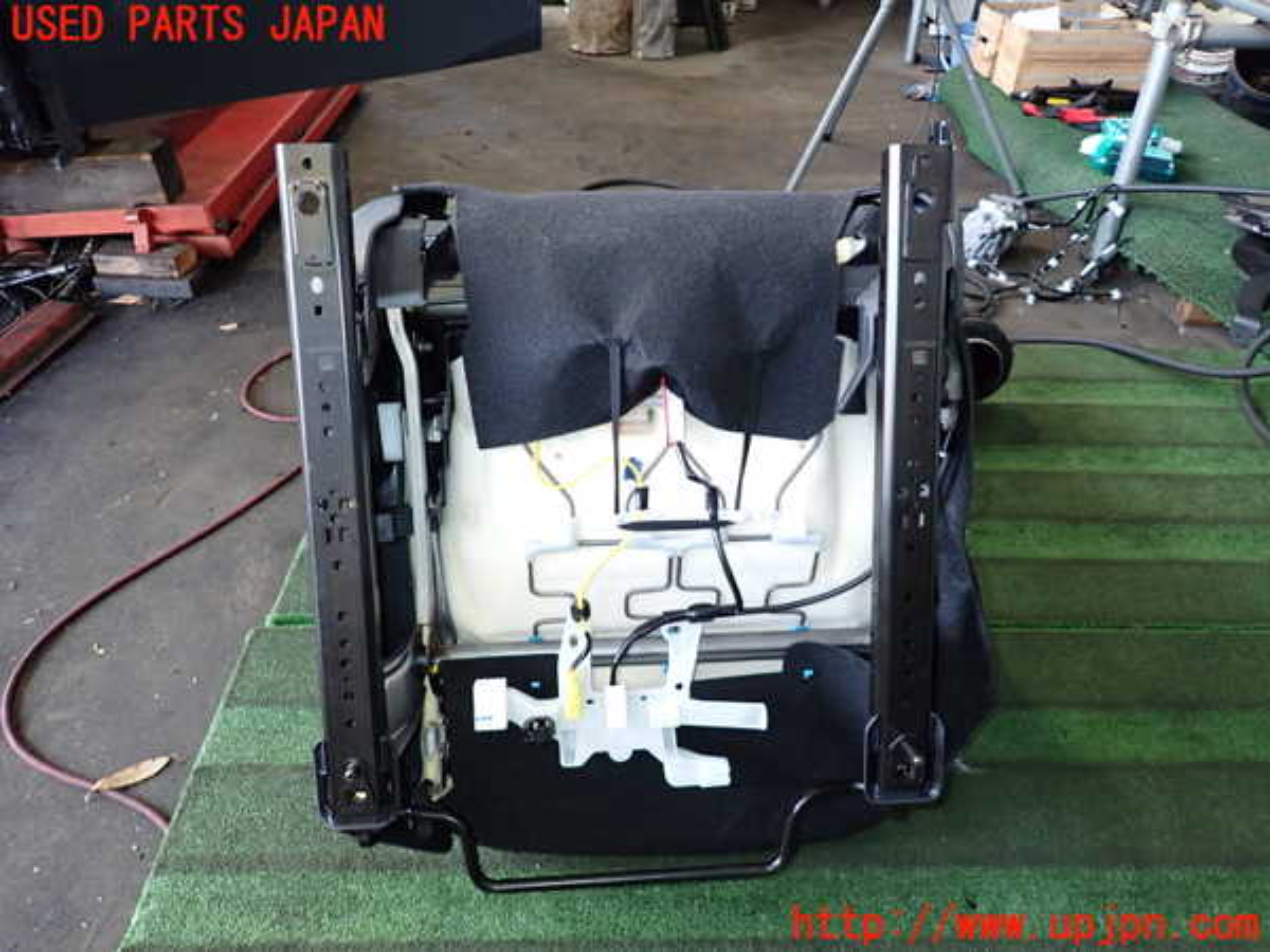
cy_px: 476
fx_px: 917
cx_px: 635
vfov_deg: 54.9
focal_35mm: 25
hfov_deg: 69.4
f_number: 2
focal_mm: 4.5
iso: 400
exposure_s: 1/100
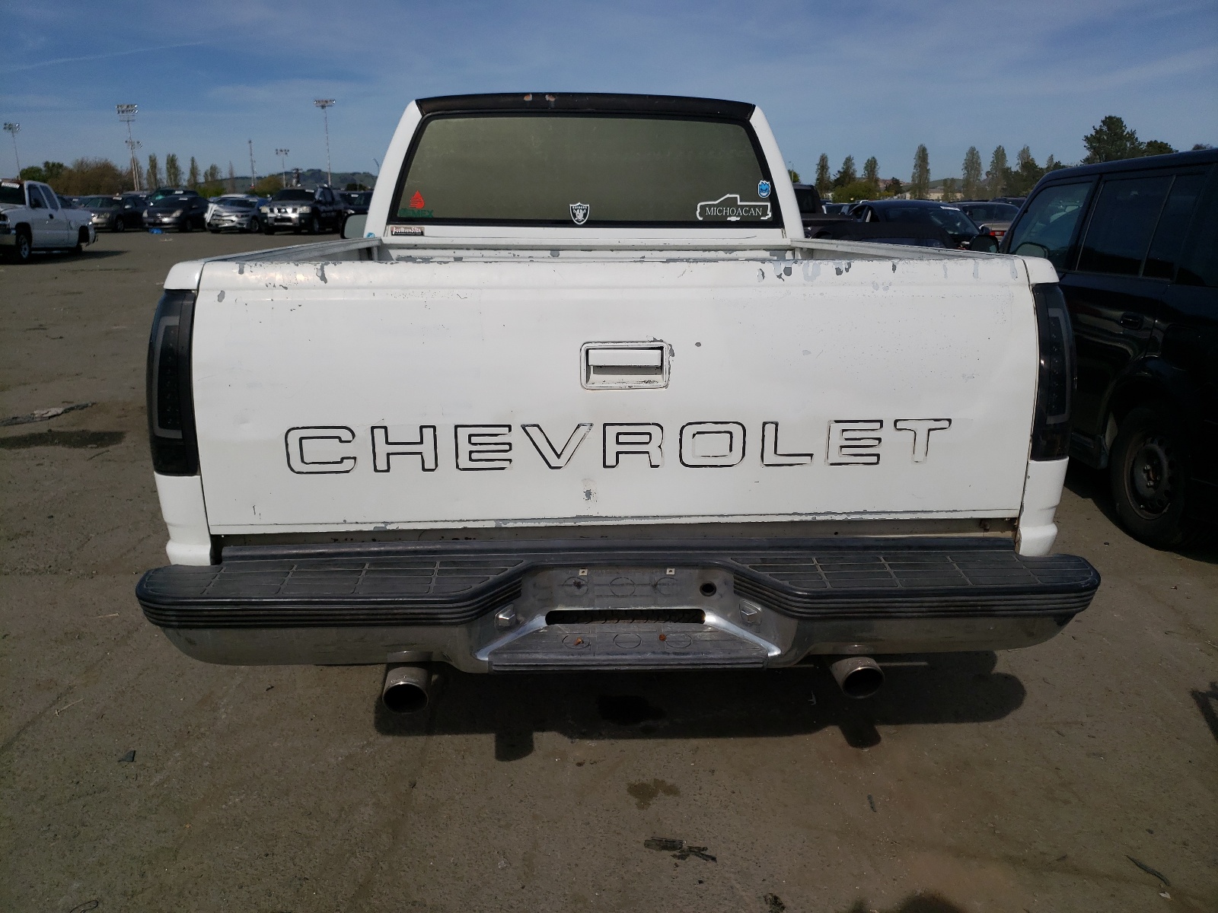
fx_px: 915
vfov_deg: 53.1
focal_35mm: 26
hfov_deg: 67.3
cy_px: 456
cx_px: 609
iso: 50
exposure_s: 1/10000
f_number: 1.5
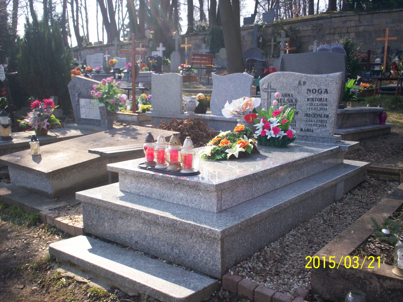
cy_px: 151
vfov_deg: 39.7
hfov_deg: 51.4
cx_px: 202
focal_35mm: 36
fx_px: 419
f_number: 4.5
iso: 100
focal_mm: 6
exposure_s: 1/191
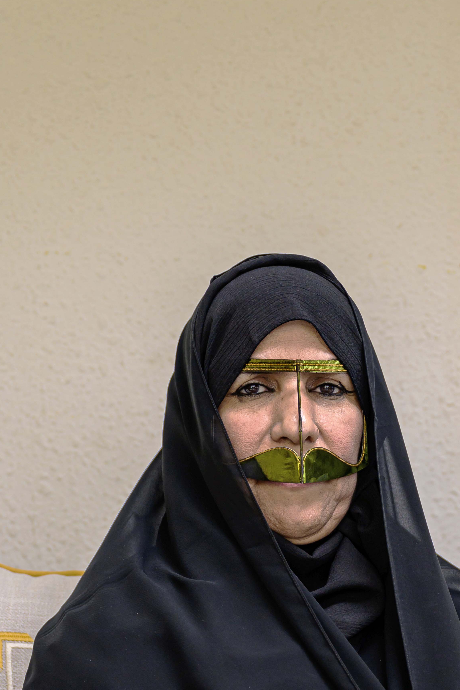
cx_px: 332
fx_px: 2204
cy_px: 718
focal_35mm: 115
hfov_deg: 11.9
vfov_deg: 17.3
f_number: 2.8
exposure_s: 1/250
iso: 200
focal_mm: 48
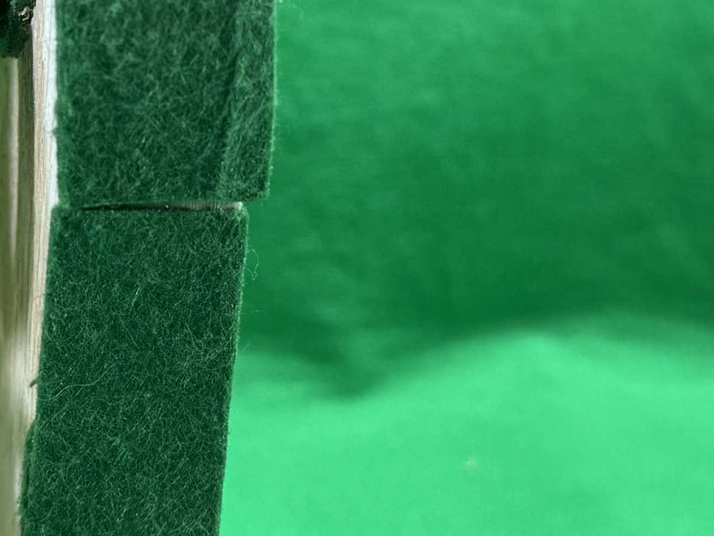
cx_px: 65
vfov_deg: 13.9
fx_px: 2165
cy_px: 31
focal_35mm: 105
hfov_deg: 18.4
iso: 64
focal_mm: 6.76
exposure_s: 1/120
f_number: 1.78
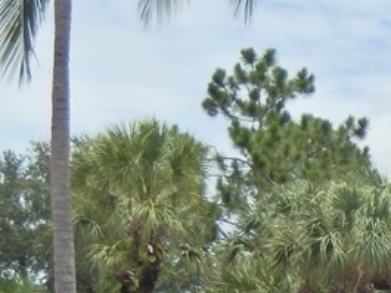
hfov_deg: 13.2
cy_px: 364
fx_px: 1571
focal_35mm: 139
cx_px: 632
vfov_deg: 10.5
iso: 125
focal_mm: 6.5
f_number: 4
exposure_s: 1/1250
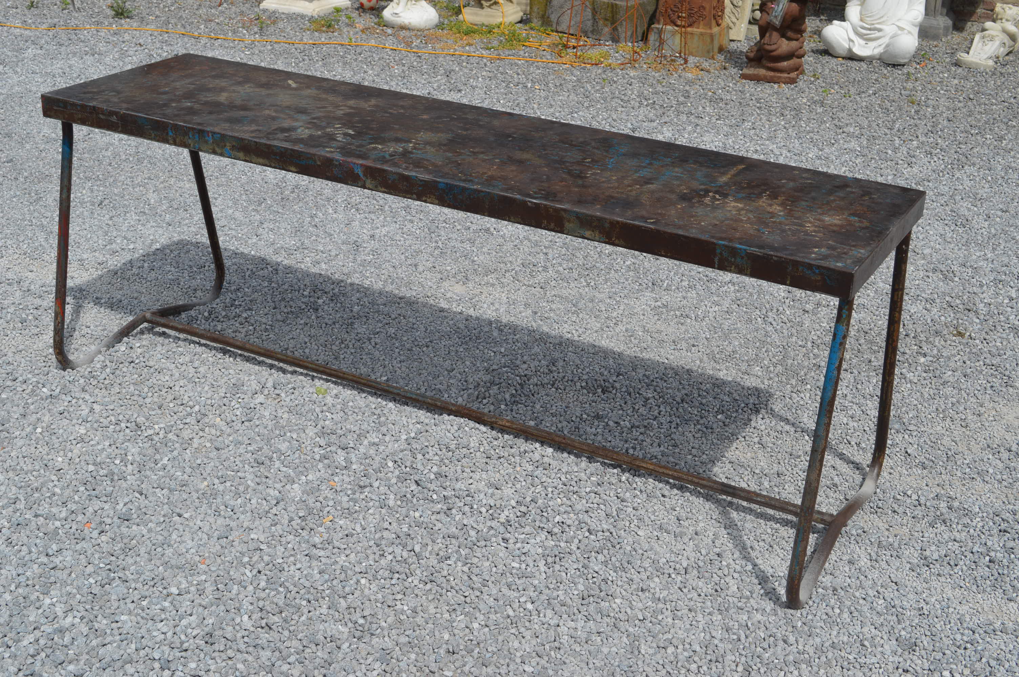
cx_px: 510
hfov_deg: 41.1
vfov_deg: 28.0
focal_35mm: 48
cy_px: 338
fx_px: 1357
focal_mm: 32
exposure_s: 1/250
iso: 100
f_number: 8
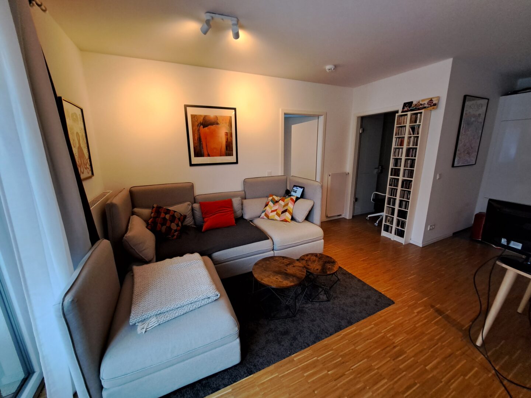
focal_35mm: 13
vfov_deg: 89.9
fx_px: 199
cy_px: 199
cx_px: 266
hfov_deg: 106.2
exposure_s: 1/50
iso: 200
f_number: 2.2
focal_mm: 1.74
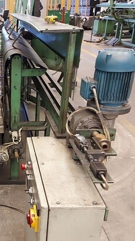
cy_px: 128
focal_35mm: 39
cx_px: -9
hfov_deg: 28.0
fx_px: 248
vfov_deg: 51.6
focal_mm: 5.23
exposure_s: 1/24
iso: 320
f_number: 1.8
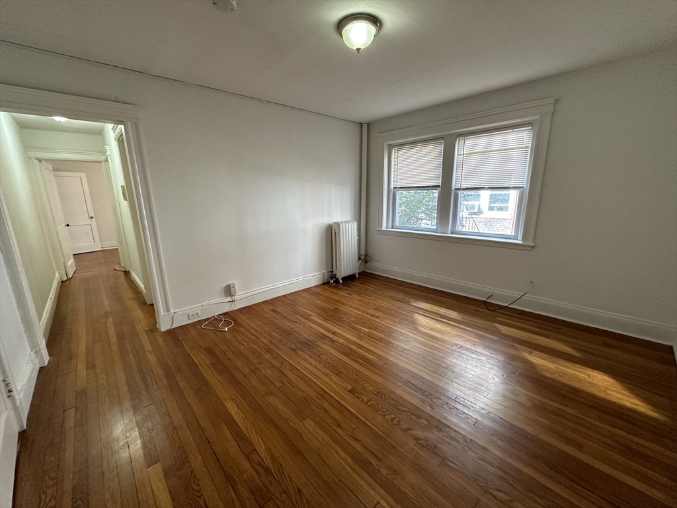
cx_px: 338
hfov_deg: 102.1
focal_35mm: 14
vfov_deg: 85.7
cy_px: 254
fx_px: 274
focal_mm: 2.22
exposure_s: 1/120
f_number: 2.2
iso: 320
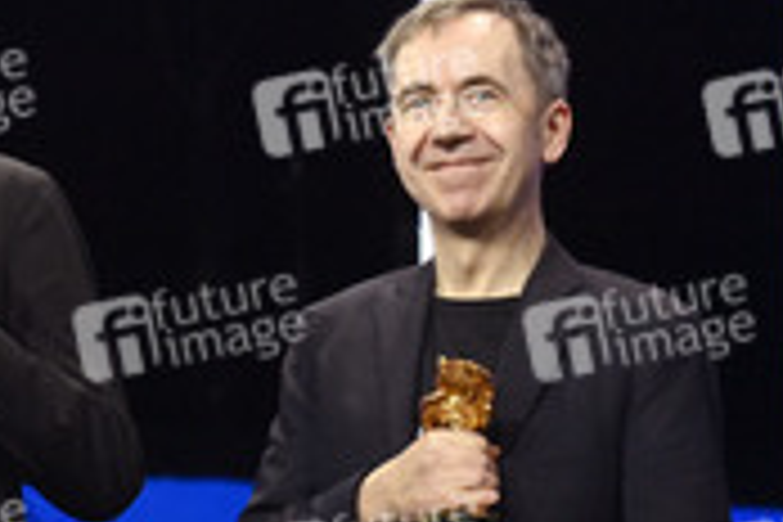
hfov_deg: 5.6
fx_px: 7895
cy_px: 441
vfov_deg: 3.8
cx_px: -200
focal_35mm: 363
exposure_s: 1/200
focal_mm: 140
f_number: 5.6
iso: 10000
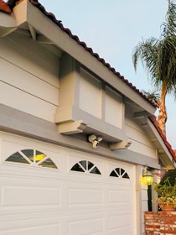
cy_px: 174
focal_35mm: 32
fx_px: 217
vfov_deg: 54.4
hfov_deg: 44.0
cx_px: 105
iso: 400
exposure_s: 1/60
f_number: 2.2
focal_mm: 2.22
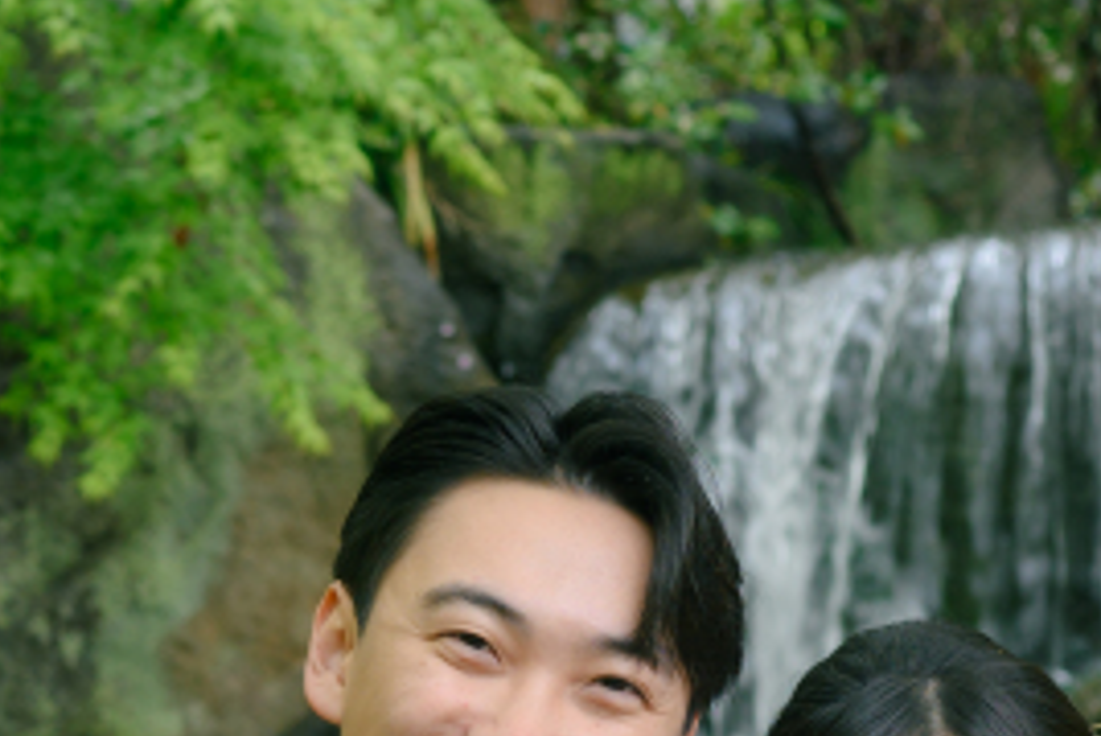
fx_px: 4743
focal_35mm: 155
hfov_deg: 13.2
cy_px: 968
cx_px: 452
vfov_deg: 8.7
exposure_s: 1/100
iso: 200
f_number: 3.5
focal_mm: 35
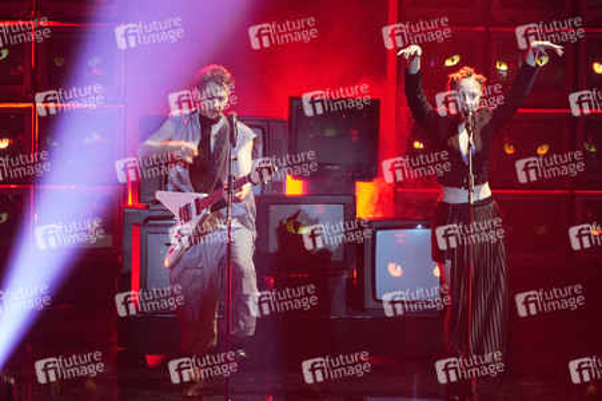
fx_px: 5013
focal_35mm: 300
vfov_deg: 4.6
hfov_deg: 6.9
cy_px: 200
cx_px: 301
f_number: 5.6
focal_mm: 200
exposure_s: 1/160
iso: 2500
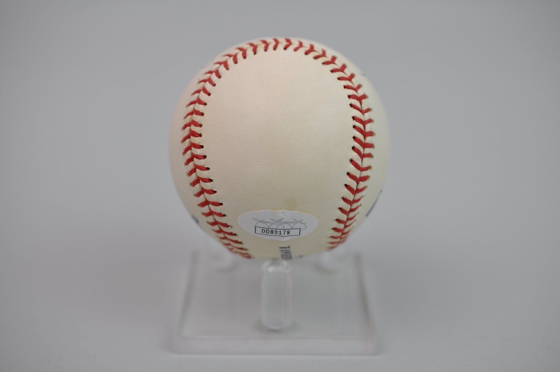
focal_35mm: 60
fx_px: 932
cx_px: 280
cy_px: 186
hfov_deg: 33.4
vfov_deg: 22.6
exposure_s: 1/60
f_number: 4
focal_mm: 40
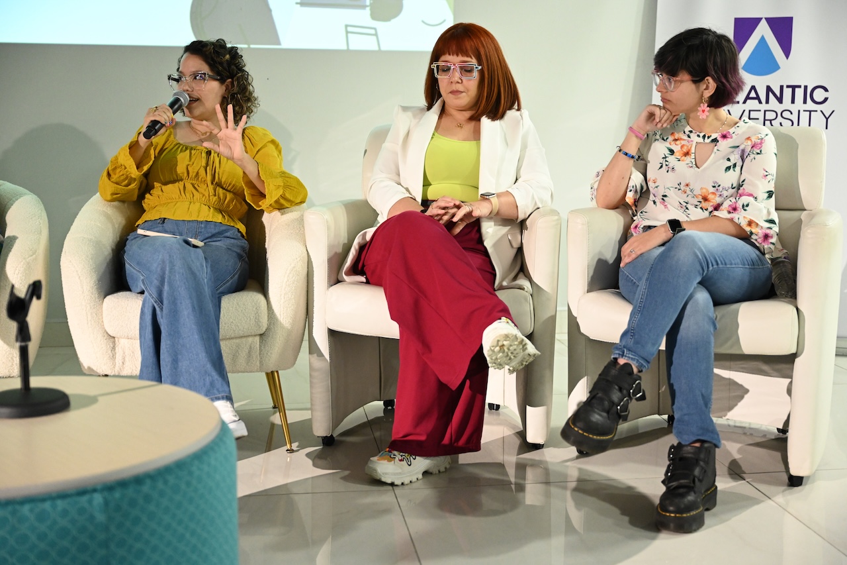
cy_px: 282
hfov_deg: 42.7
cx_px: 424
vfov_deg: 29.2
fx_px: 1082
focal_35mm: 46
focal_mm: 46
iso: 4000
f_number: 2.8
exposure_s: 1/200
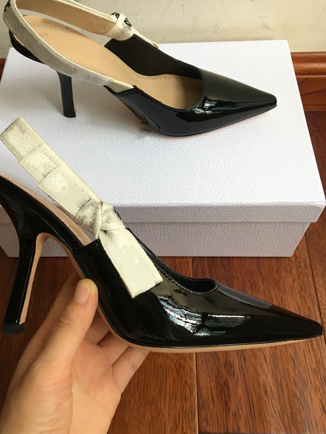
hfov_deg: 41.7
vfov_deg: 53.9
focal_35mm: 34
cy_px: 201
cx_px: 139
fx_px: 427
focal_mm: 4.15
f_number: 2.2
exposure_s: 1/33
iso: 64
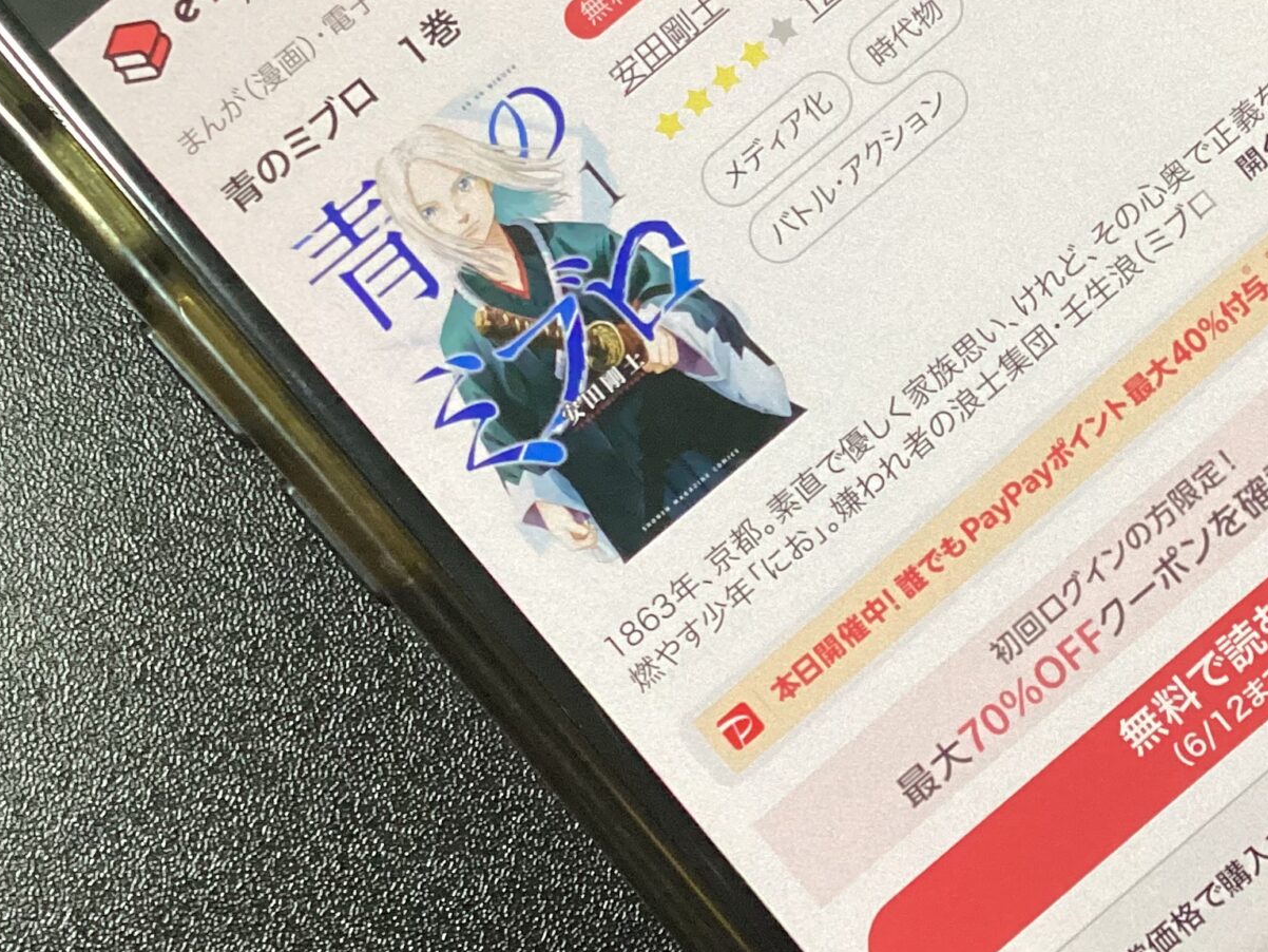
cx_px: 899
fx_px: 2418
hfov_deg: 29.1
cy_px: 363
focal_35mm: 66
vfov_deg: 22.2
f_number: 2.4
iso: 320
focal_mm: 3.3
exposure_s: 1/40
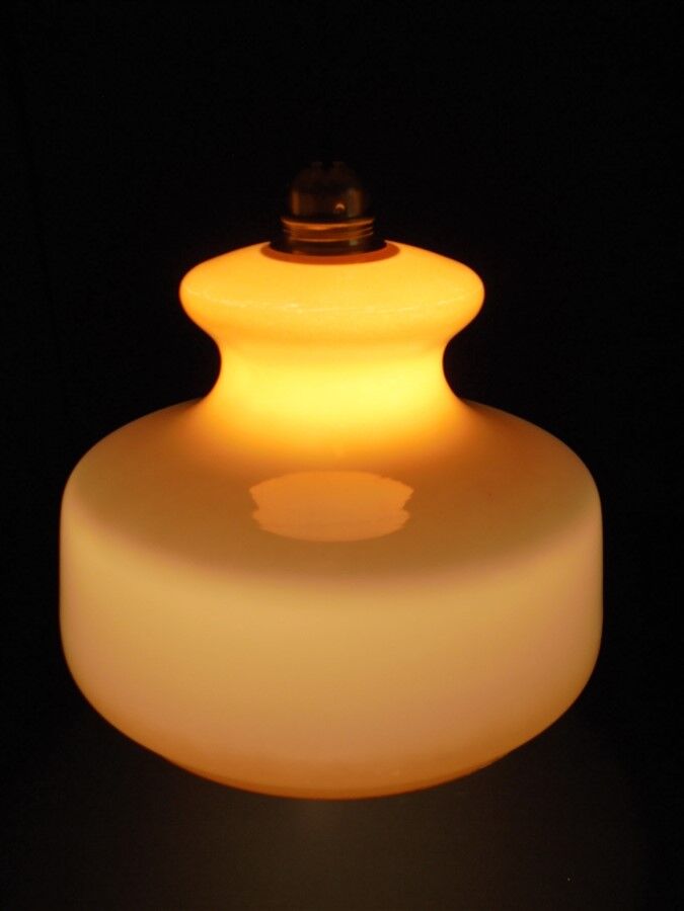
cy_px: 456
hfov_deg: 37.7
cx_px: 342
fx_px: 1001
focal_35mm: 38
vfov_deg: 49.0
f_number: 4.2
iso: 100
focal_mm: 6.9
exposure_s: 1/100
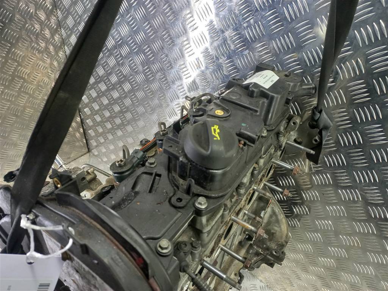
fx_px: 280
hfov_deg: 69.4
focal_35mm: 25
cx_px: 194
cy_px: 146
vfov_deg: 54.9
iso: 100
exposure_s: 1/50
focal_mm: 4.6
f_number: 1.8
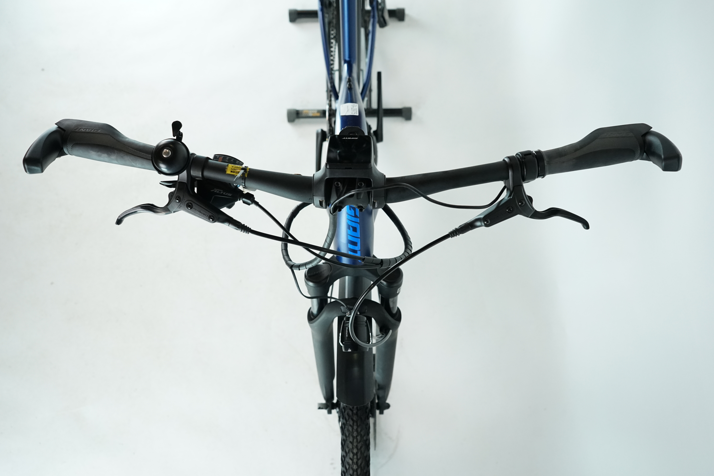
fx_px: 575
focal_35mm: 29
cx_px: 357
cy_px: 238
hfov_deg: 63.7
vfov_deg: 45.0
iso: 2000
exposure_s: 1/200
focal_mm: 29
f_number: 5
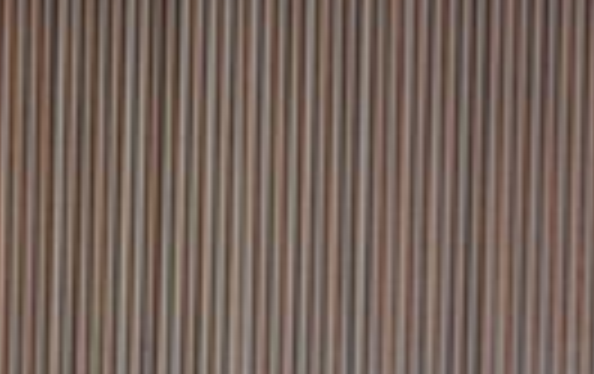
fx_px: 3478
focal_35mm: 214
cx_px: -27
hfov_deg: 9.7
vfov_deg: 6.0
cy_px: 694
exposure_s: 1/60
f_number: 4.5
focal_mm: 29
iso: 1600
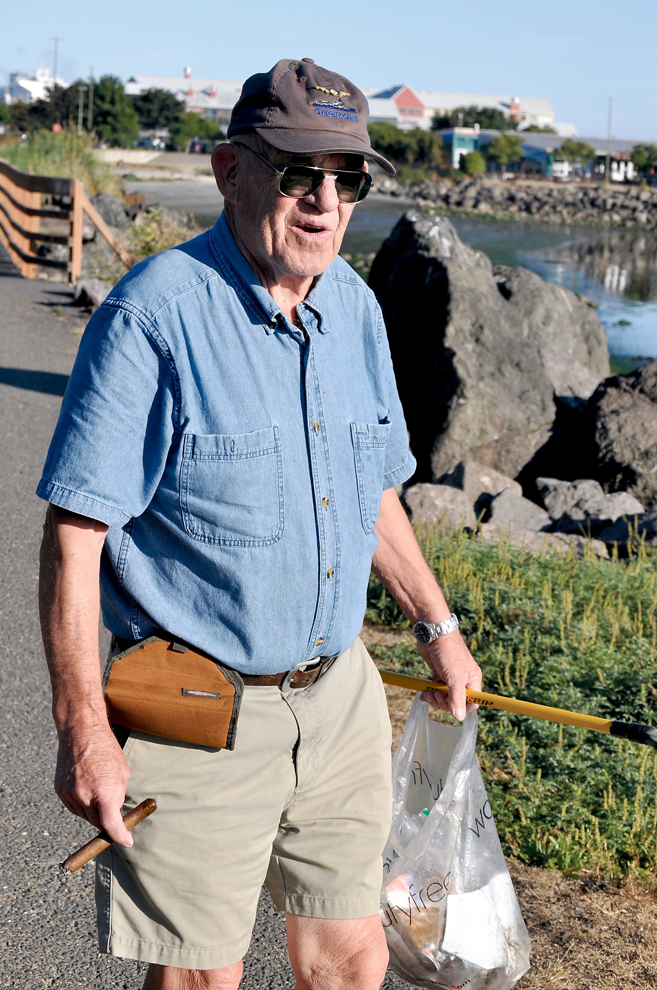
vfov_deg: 24.6
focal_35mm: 82
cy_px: 495
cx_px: 328
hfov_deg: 16.5
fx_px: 2264
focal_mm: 55
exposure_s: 1/320
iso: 200
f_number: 9
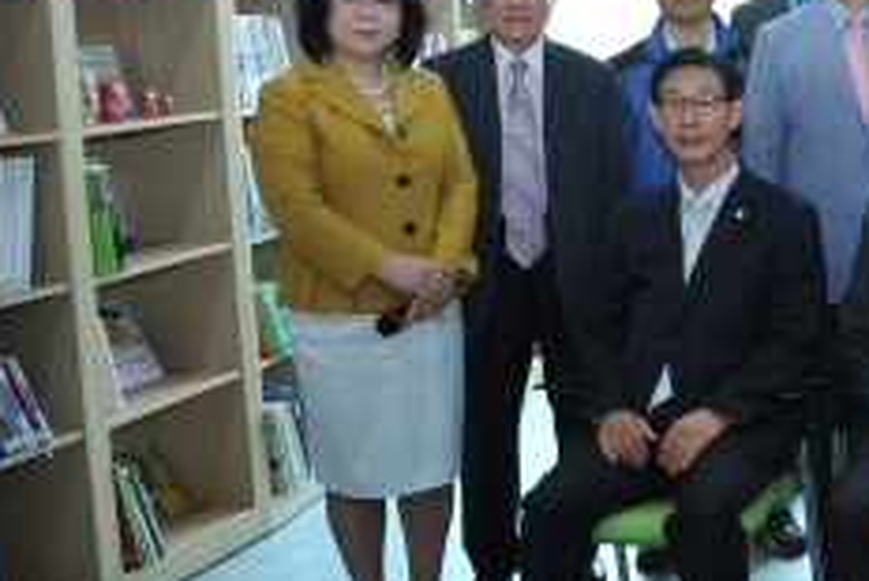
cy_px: 154
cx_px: 1086
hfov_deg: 27.7
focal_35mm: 62
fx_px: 1497
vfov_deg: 21.8
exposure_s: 1/125
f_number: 4
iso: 640
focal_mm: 24
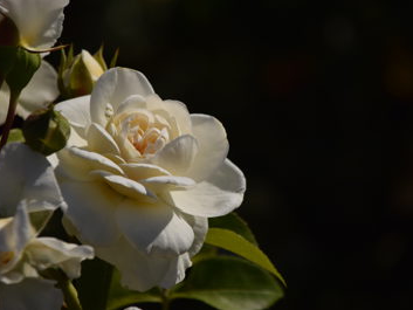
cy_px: 155
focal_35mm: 327
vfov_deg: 4.5
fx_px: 3903
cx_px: 204
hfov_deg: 6.1
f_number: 6.3
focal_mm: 200
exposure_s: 1/1250
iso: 100
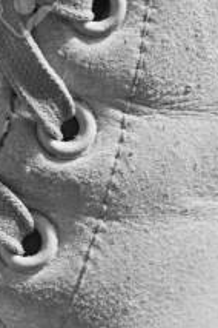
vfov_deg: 3.0
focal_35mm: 686
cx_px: 38
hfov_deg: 2.0
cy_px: 211
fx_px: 6231
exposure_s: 1/60
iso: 200
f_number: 5.3
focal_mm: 75
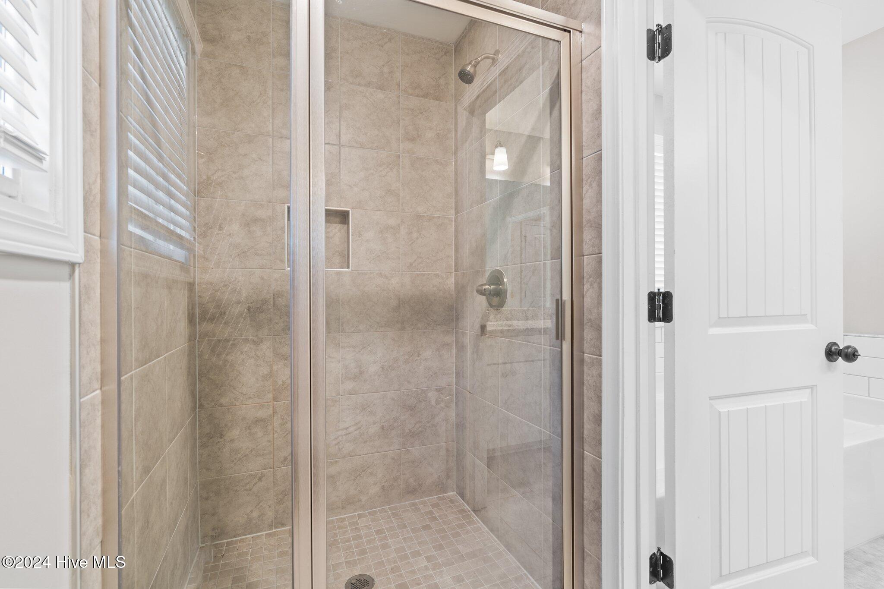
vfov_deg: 73.7
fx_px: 393
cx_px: 442
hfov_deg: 96.7
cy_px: 294
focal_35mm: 16
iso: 400
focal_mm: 16
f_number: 8
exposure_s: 1/1.25
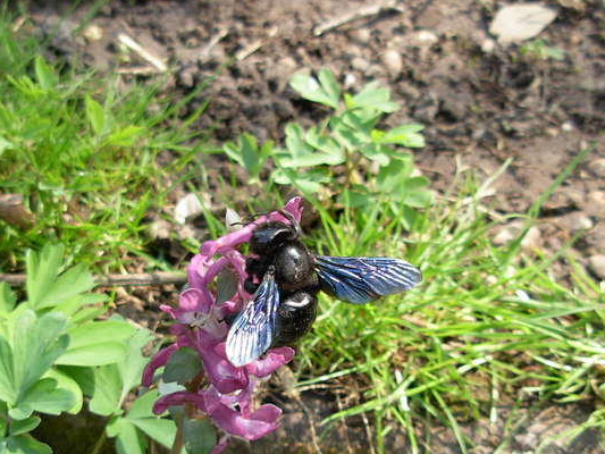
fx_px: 996
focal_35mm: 57
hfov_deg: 33.8
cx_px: 276
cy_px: 314
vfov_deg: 25.5
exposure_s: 1/203
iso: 79
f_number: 2.9
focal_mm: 6.3
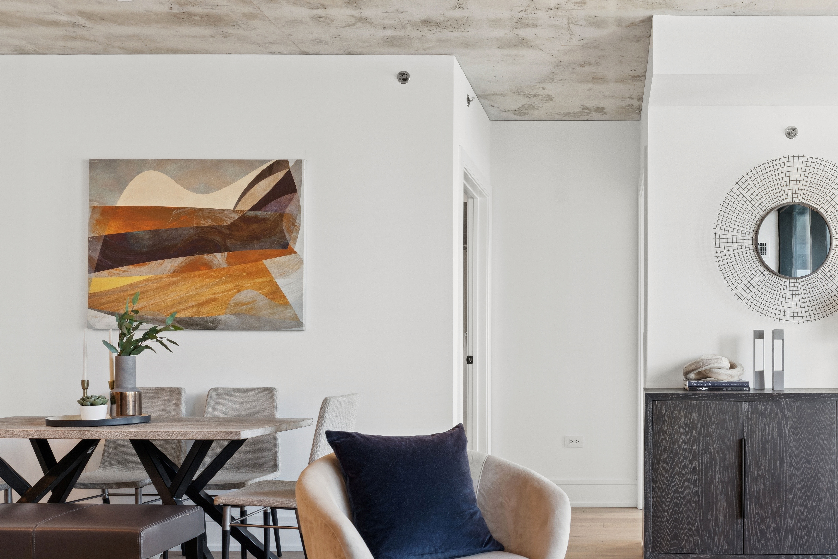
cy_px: 351
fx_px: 791
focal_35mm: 34
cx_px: 597
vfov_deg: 38.6
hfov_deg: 54.0
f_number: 8
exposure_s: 1/30
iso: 320
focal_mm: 22
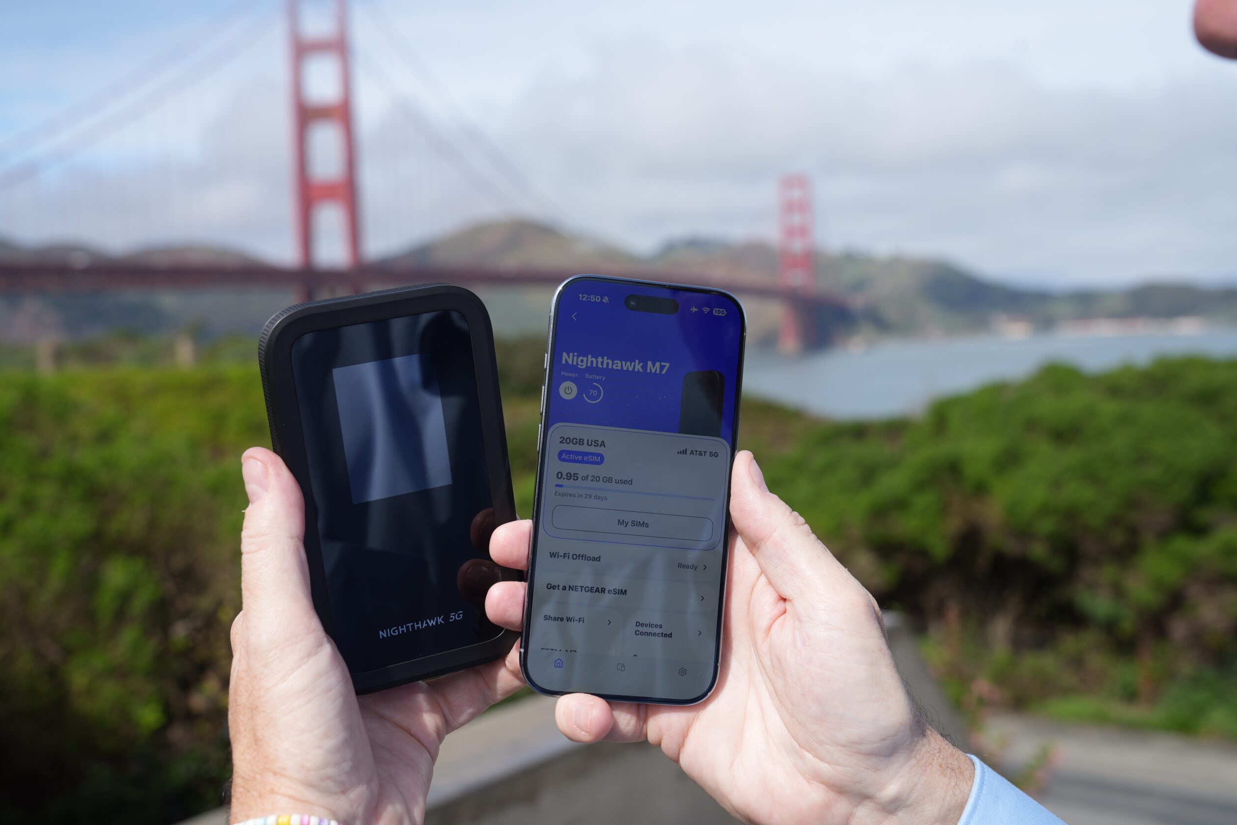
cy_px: 414
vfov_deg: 28.7
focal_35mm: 47
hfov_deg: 41.9
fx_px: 1615
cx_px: 622
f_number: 6.3
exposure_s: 1/400
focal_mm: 46
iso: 100
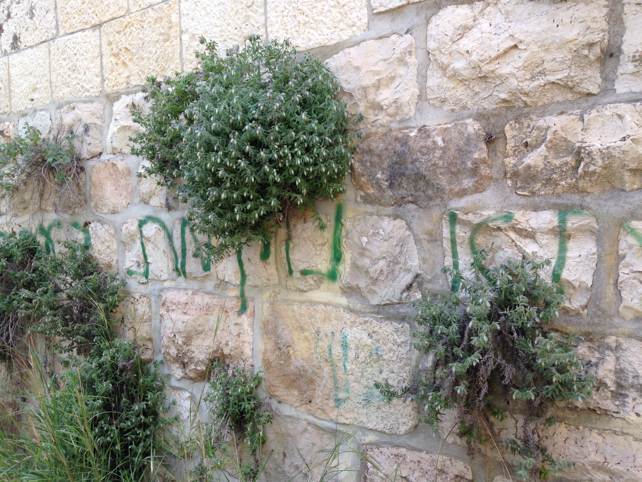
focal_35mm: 33
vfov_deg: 42.9
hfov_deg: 55.4
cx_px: 321
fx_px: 612
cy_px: 241
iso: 50
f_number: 2.4
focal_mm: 4.12
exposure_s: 1/258
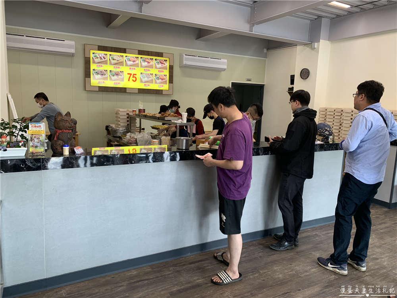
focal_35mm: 26
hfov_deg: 67.3
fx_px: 298
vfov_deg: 53.1
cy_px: 149
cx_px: 198
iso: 80
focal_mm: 4.25
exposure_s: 1/120
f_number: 1.8
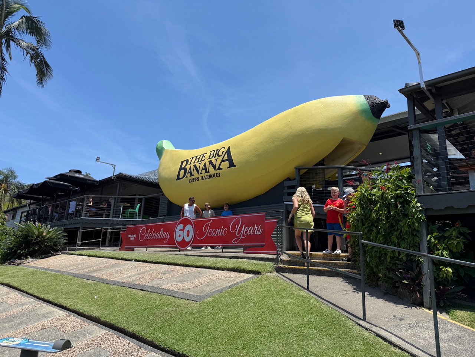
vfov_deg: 56.8
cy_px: 178
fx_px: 329
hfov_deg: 71.6
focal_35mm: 24
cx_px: 238
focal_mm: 6.76
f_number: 1.78
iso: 80
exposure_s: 1/4405
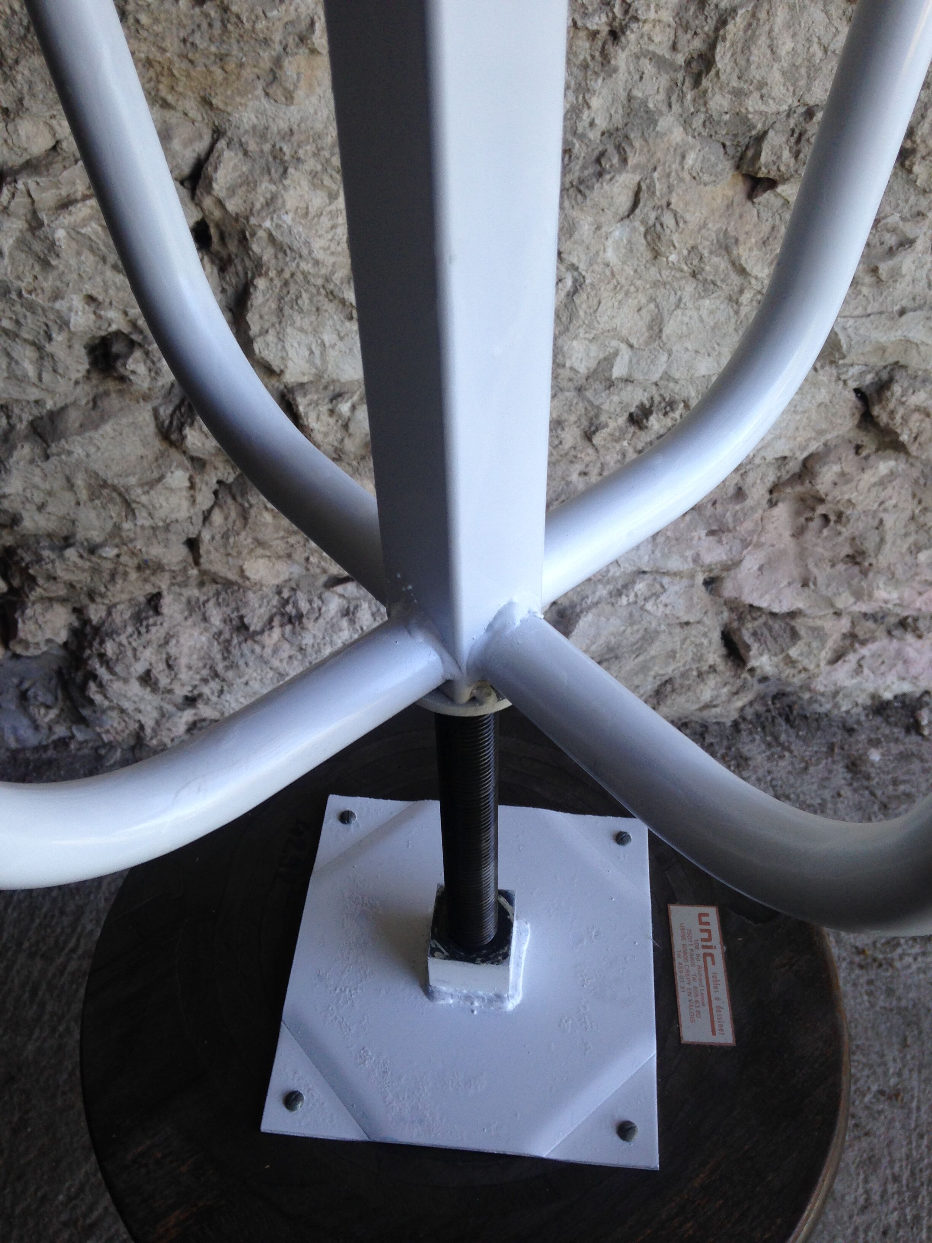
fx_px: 1185
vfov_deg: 55.4
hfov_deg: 42.9
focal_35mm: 33
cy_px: 622
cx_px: 466
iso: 50
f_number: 2.4
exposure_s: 1/120
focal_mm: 4.12
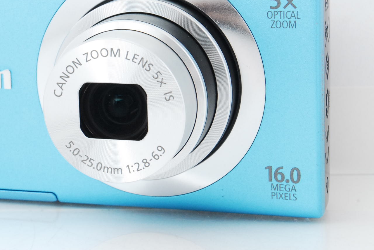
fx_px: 1298
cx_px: 105
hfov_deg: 16.3
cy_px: 76
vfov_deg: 11.0
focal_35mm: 125
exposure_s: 1/125
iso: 800
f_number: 16
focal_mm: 55
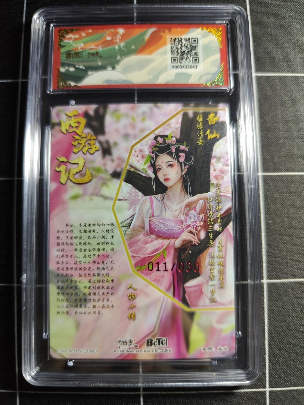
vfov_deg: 73.9
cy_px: 202
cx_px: 152
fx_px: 269
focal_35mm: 23
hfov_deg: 58.9
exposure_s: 1/100
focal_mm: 6.14
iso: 400
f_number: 1.65
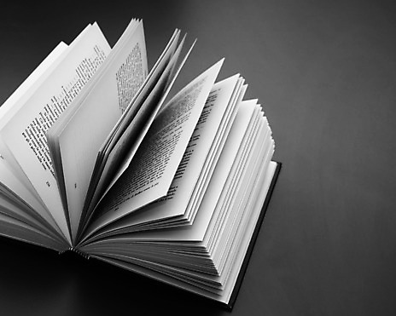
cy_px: 157
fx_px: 663
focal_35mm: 57
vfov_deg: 26.8
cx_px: 161
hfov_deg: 33.2
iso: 200
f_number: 5.6
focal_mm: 31
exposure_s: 1/80
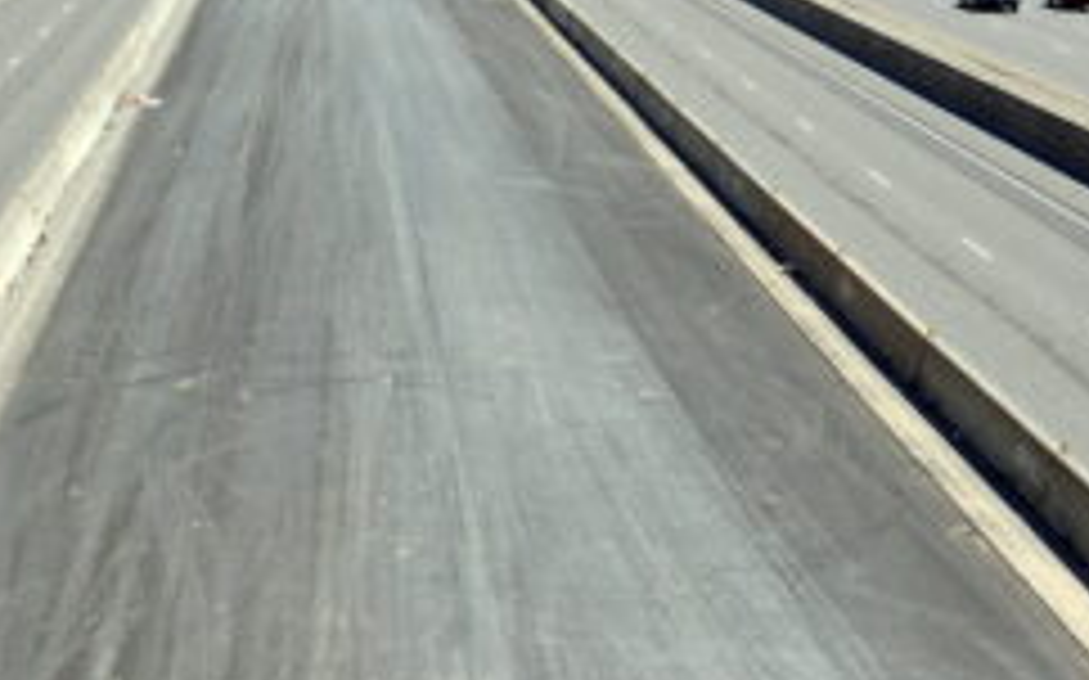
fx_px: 3382
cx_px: 351
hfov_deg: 18.2
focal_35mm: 114
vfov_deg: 11.5
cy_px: 338
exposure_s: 1/800
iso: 80
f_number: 4.5
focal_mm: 11.6
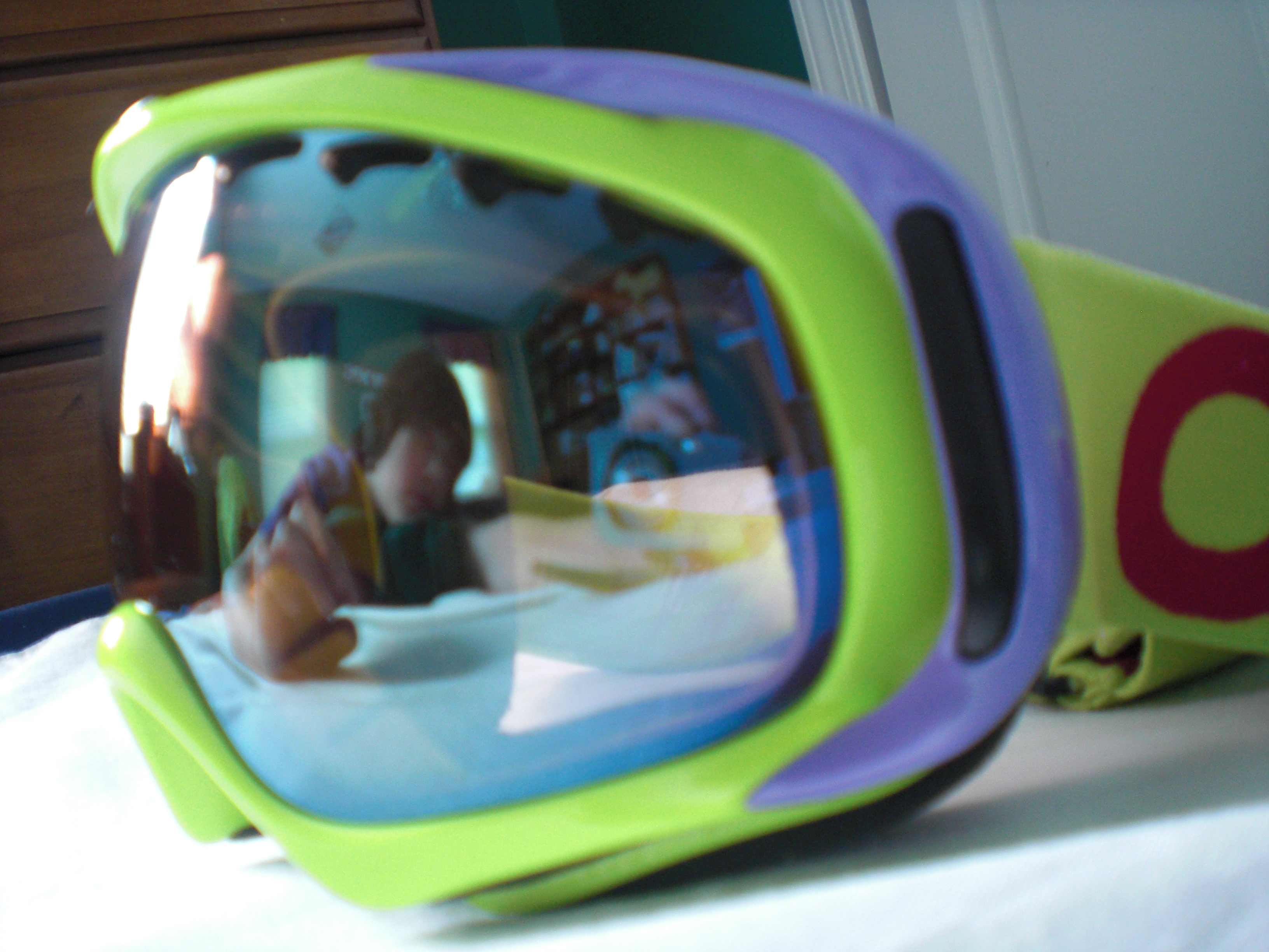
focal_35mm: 38
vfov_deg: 37.7
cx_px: 634
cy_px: 476
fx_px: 1393
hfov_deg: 49.0
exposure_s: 1/13
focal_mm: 6.3
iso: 200
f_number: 3.1
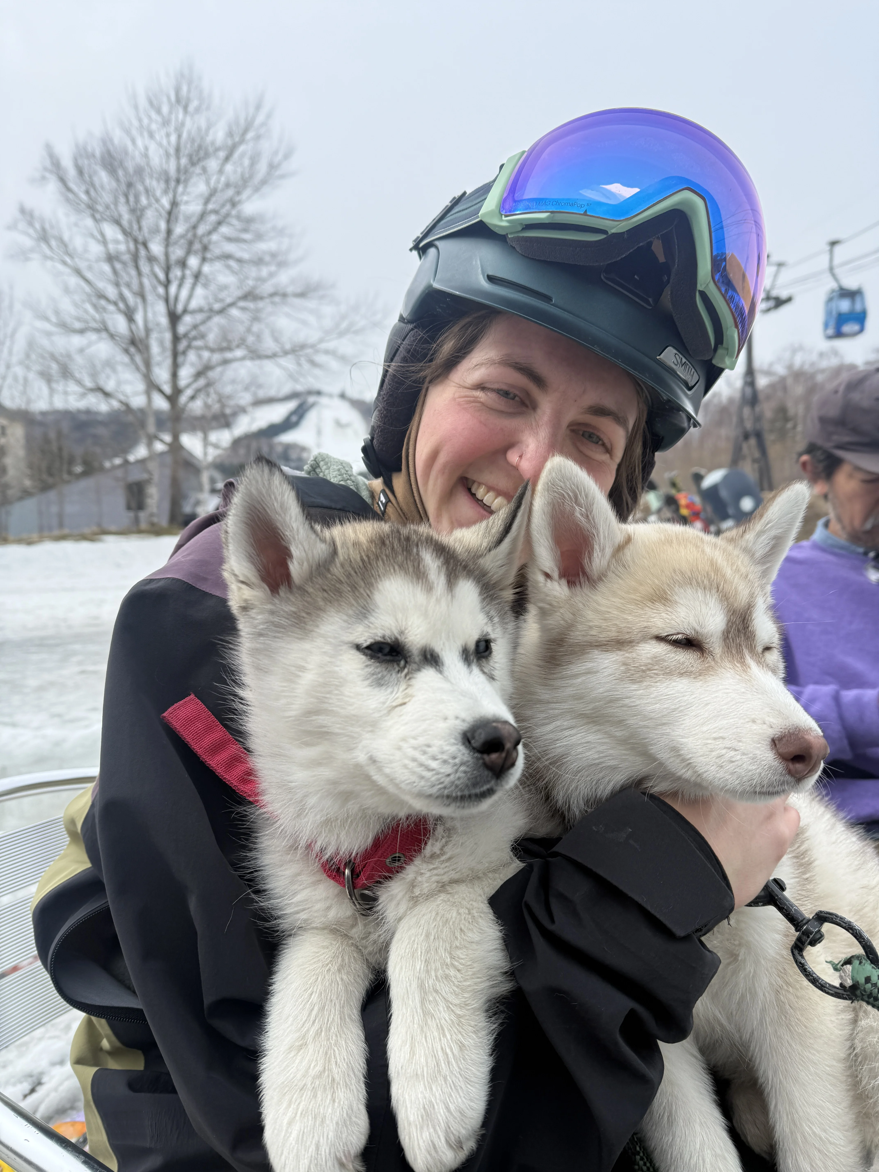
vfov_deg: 71.6
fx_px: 813
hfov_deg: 56.8
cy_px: 586
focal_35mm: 24
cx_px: 440
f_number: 1.78
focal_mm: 6.76
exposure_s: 1/2801
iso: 80
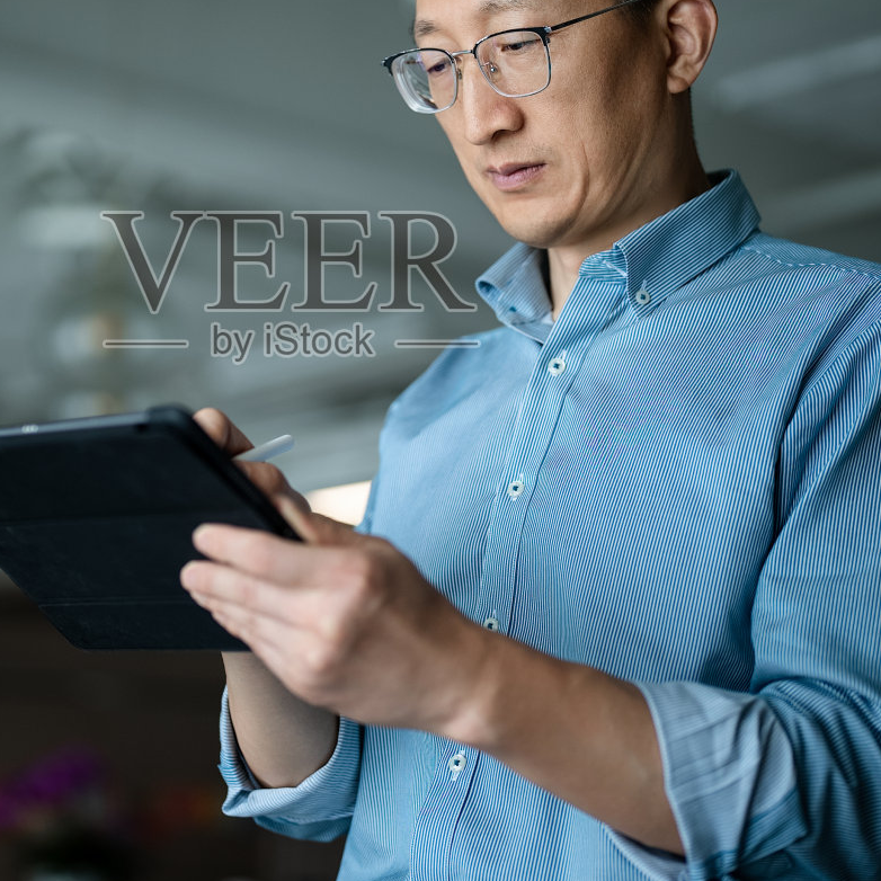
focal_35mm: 87
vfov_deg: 19.9
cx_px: 291
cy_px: 289
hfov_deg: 19.9
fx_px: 2505
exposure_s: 1/400
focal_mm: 50
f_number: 1.4
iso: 100
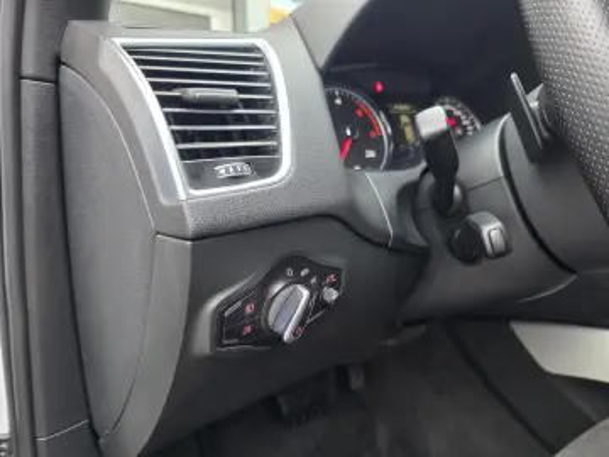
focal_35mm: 23
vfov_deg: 58.9
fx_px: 405
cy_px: 228
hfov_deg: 73.9
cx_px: 304
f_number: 1.7
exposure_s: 1/100
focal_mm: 6.3
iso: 640
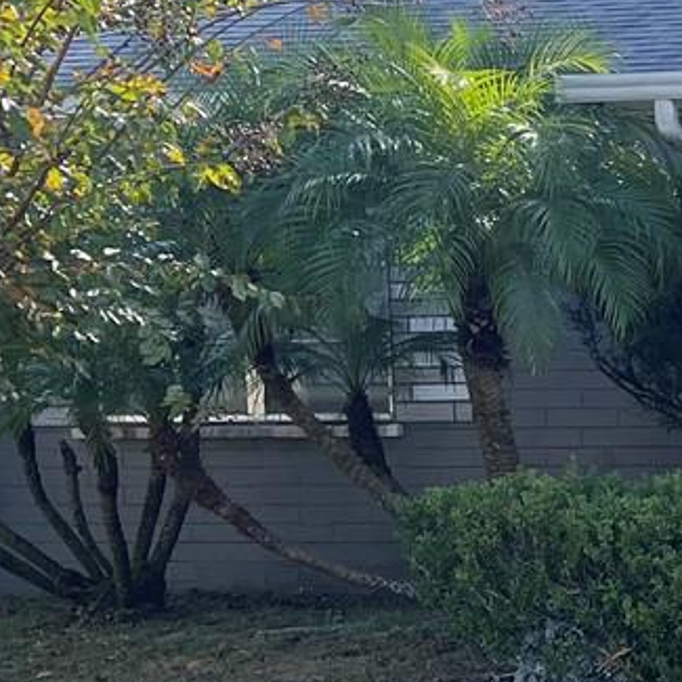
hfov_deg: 13.1
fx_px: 2519
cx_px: 1423
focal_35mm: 113
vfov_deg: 15.4
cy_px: 460
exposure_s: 1/887
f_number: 1.6
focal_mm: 5.1
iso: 50
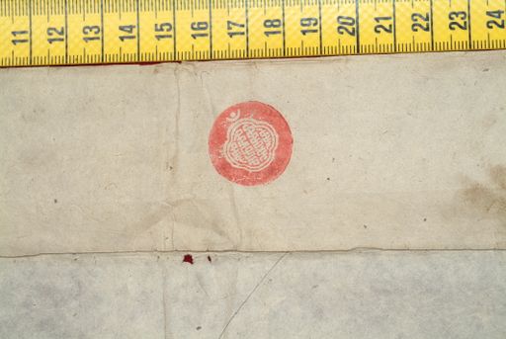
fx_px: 1246
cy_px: 170
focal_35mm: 88
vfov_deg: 15.5
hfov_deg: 23.0
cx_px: 253
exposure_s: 1/20
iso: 160
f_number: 13
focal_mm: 59
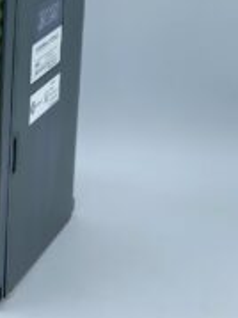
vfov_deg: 16.8
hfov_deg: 12.6
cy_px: 60
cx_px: -4
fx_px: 1065
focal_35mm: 116
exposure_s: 1/400
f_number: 2
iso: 20
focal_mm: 6
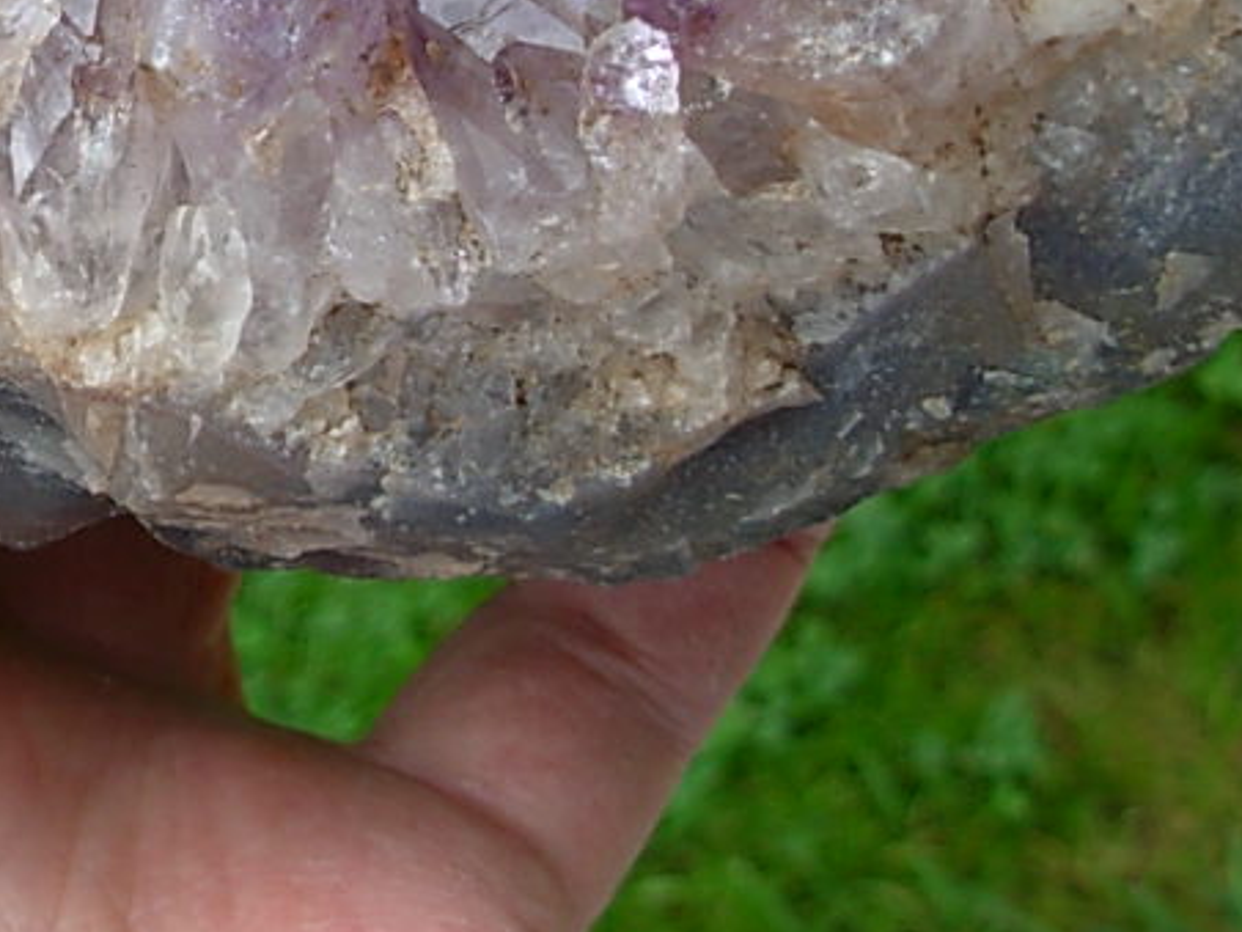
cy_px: 80
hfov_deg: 21.9
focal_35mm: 86
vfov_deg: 16.9
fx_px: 3086
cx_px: -22
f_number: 2.9
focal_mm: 6.3
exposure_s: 1/332
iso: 50
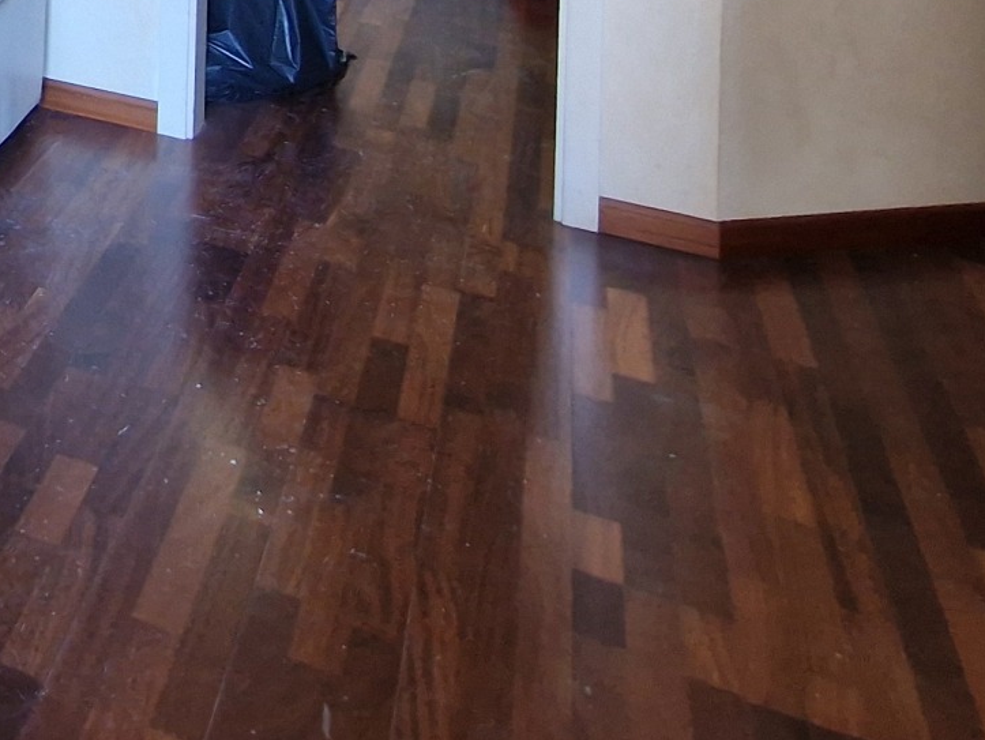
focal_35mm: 46
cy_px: -457
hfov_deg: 33.3
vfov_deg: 23.2
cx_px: -210
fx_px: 1310
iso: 400
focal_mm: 2.2
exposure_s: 1/30
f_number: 2.2
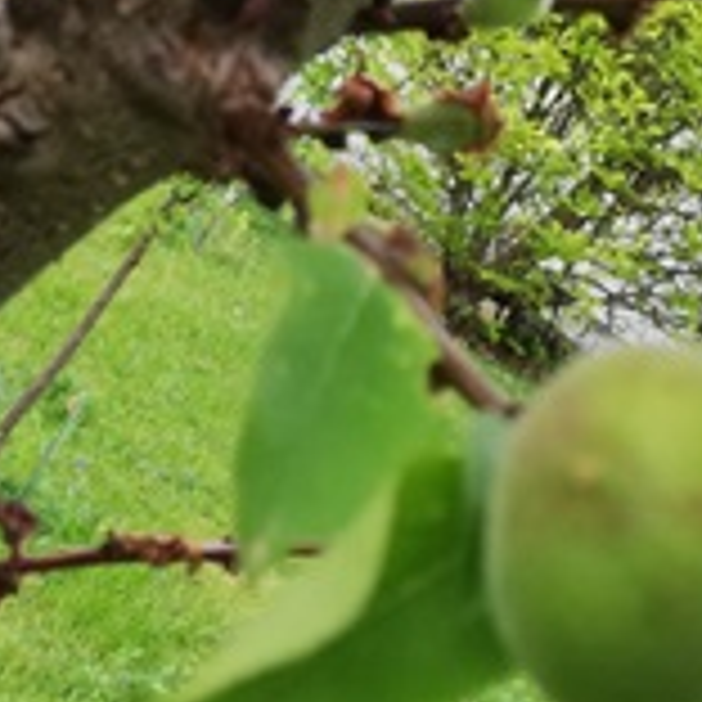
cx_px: 490
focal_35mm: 98
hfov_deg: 17.7
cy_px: -63
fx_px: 2248
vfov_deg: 17.2
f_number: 2.2
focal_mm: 3.81
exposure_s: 1/100
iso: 100
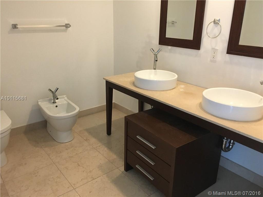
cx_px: 132
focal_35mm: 29
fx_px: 220
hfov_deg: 61.7
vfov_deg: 48.2
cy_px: 98
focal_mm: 4.15
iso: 200
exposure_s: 1/20
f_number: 2.2
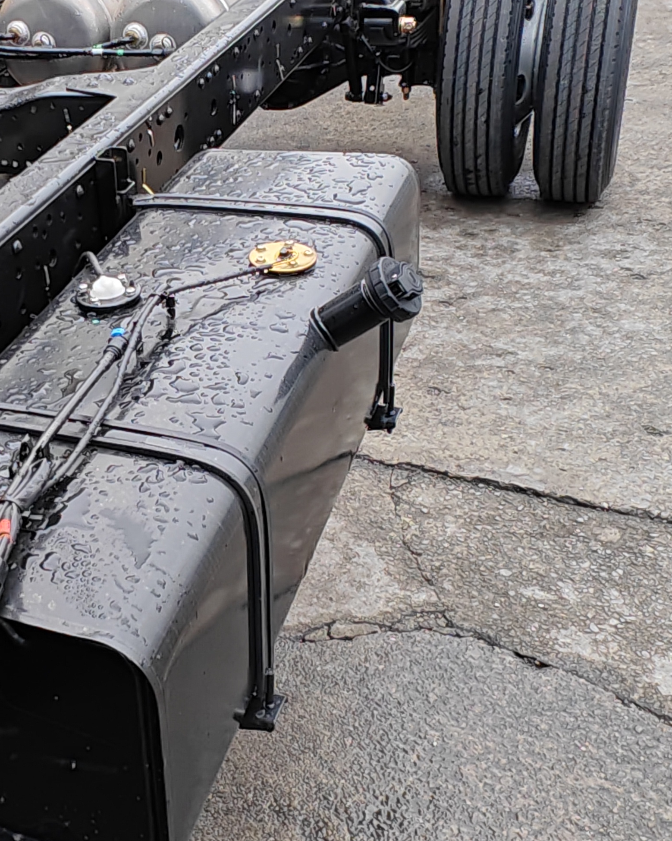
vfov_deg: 39.5
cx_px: 56
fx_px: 1169
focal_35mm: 47
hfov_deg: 30.5
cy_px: 365
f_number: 2
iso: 100
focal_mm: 1.82
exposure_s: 1/100
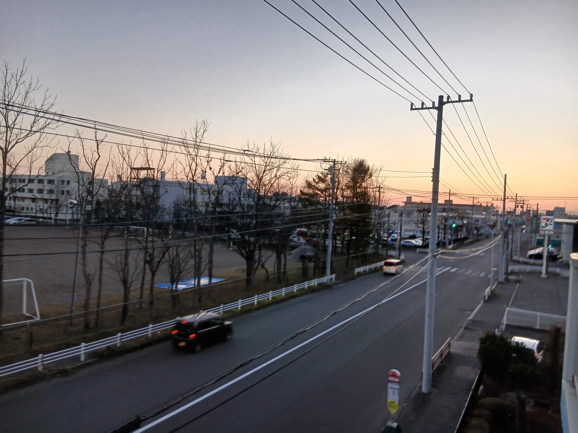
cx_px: 289
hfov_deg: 67.3
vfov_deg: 53.1
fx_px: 434
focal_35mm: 26
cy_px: 216
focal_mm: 3.86
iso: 32
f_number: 1.8
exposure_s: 1/100
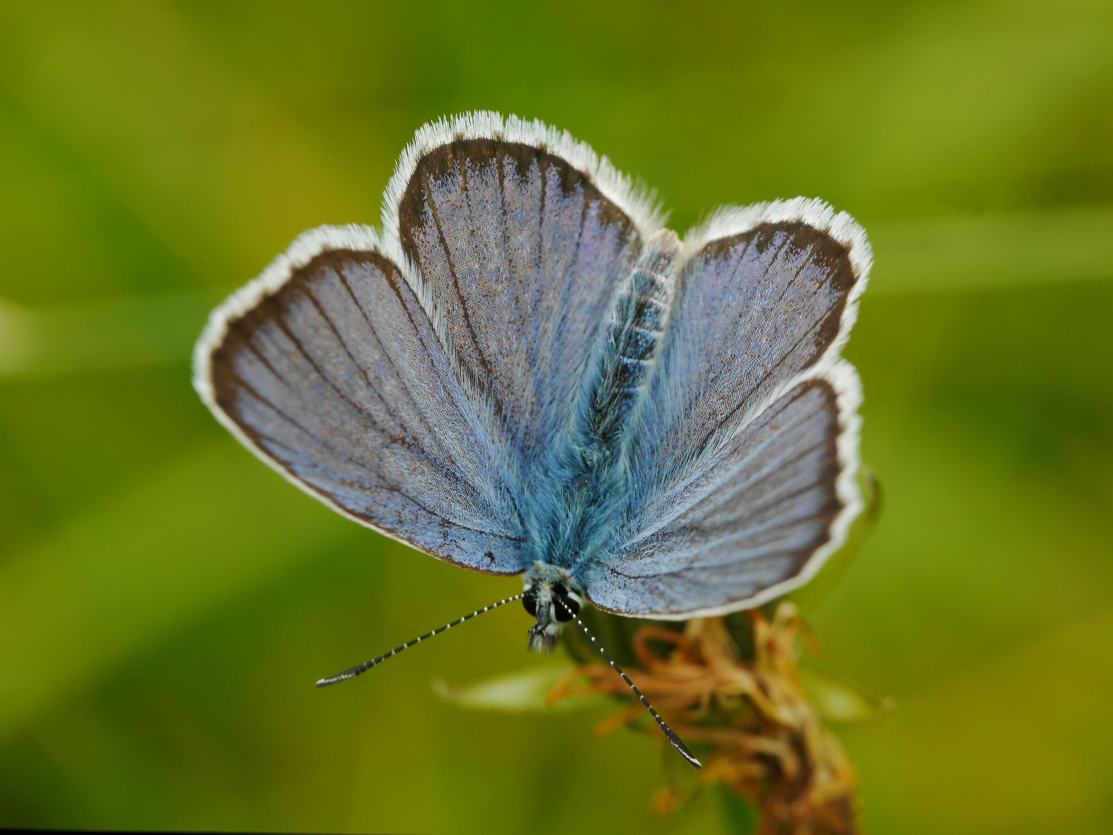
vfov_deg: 12.4
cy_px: 418
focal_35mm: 120
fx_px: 3860
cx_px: 556
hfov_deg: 16.4
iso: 320
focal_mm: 60
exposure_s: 1/125
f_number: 8
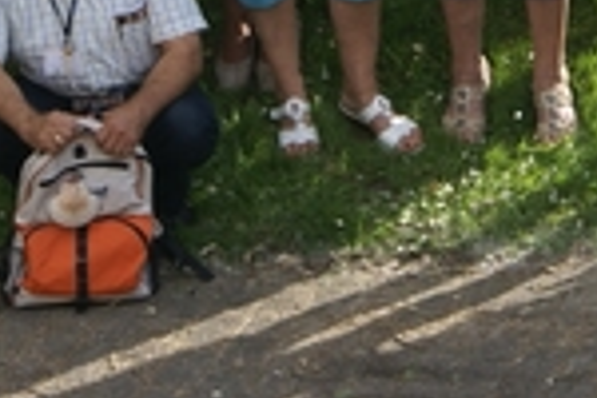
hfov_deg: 5.7
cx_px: 509
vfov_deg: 3.8
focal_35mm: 360
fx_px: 5970
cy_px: -350
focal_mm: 60
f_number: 7.1
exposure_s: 1/160
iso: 100
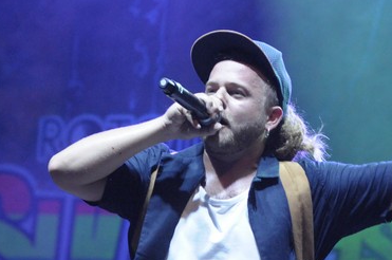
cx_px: 333
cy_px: 192
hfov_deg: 7.5
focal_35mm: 275
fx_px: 2990
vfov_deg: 5.0
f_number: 3.5
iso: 2000
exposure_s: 1/200
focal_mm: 85
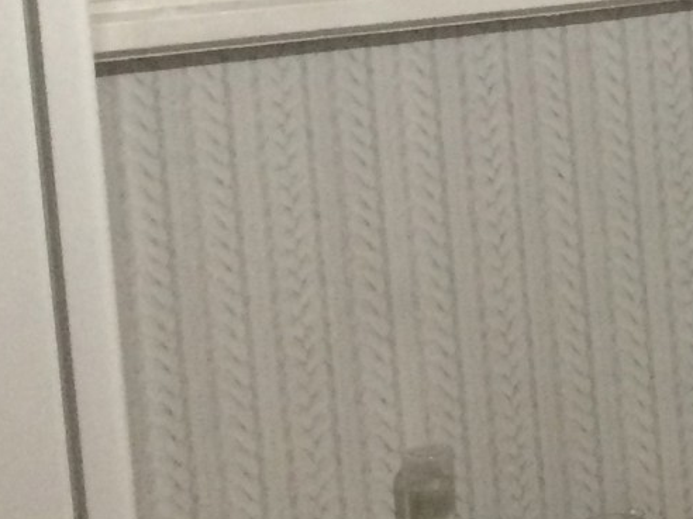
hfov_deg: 14.6
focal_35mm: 118
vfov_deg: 12.3
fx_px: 2362
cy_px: -84
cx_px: 1255
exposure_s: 1/33
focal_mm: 4.15
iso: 200
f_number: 2.2
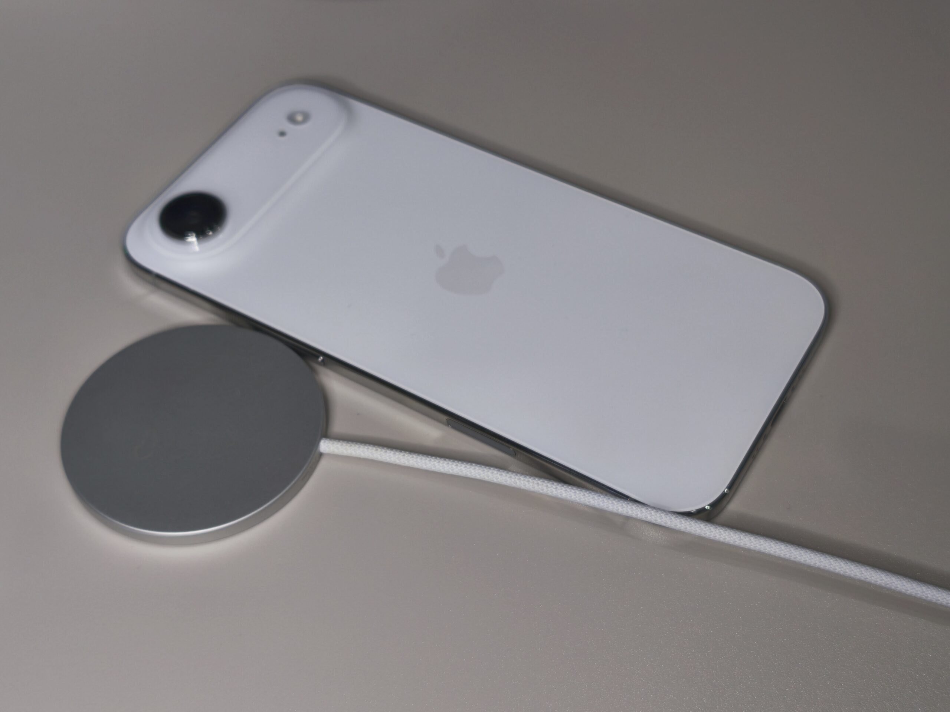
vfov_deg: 30.3
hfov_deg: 39.7
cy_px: 356
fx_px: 1317
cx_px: 475
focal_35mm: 48
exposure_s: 1/119
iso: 50
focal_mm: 6.57
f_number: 1.6
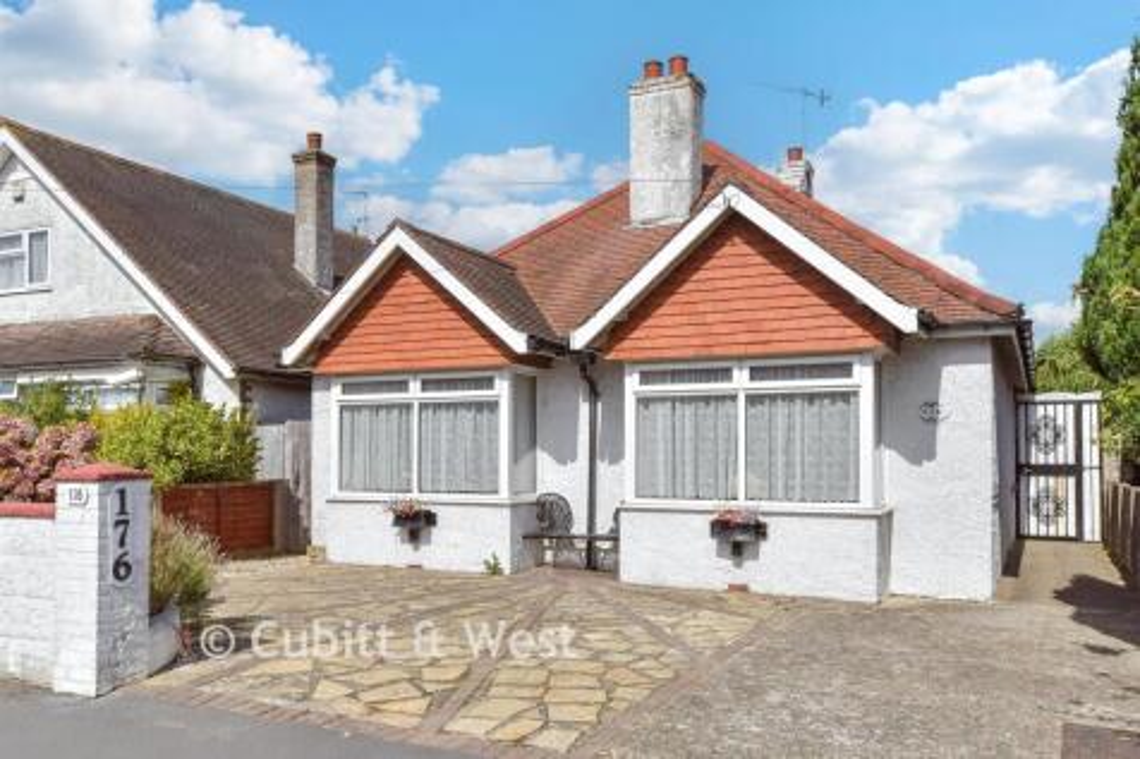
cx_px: 570
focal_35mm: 30
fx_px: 950
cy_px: 380
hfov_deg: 61.9
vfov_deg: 43.6
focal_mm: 20
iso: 500
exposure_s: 1/2500
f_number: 8
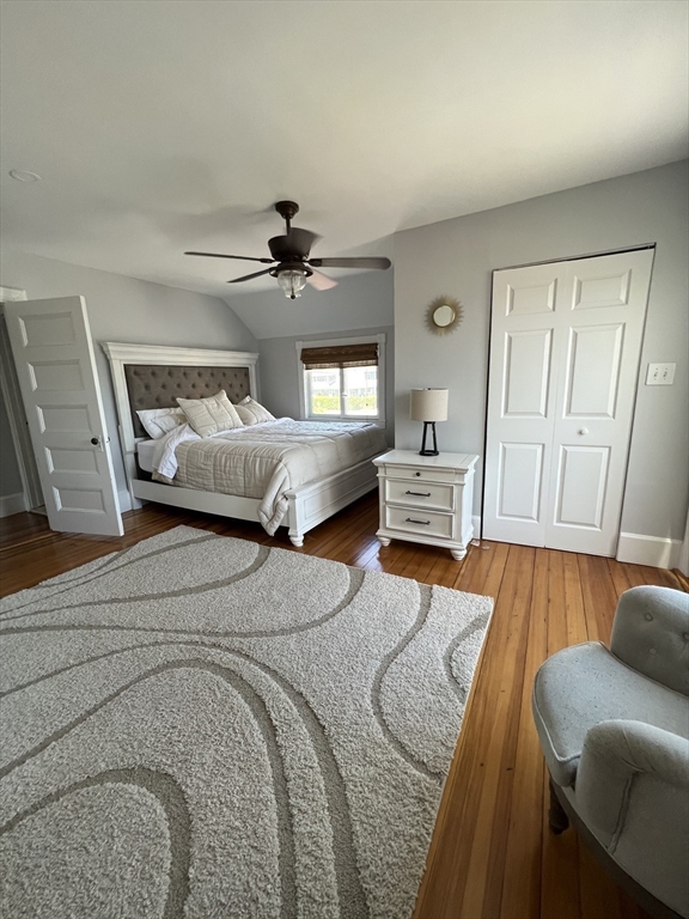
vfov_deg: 106.2
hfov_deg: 89.9
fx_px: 345
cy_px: 460
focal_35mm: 13
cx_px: 344
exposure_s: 1/120
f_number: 1.8
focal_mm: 1.57
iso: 125
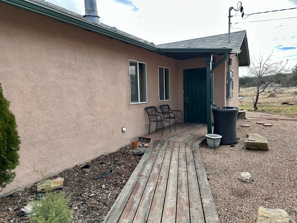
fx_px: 206
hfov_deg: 71.6
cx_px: 148
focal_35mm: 24
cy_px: 112
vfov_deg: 56.8
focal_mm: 6.86
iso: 80
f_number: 1.78
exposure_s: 1/816
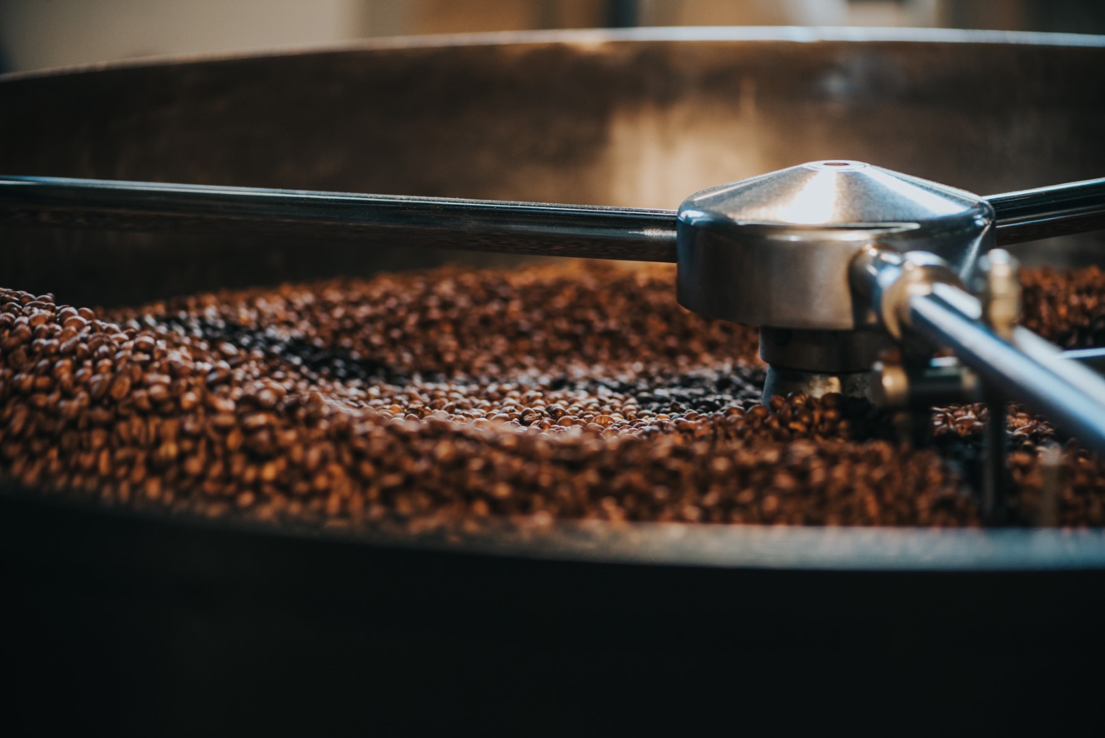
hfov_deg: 19.4
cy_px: 369
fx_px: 3224
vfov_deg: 13.1
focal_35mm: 105
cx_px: 552
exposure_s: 1/125
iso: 800
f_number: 3
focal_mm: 105
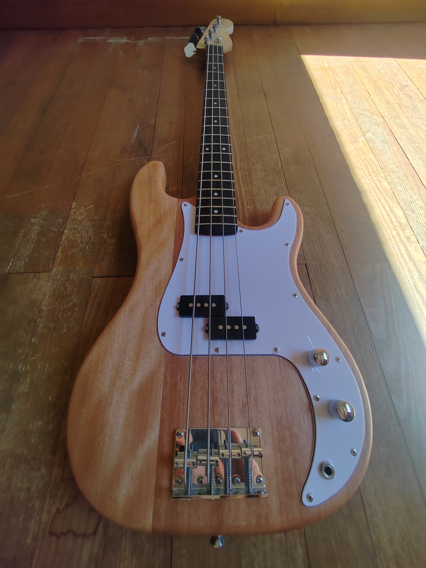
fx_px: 213
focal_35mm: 13
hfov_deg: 89.9
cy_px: 284
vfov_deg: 106.2
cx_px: 213
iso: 100
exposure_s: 1/230
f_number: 2.2
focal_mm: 2.16
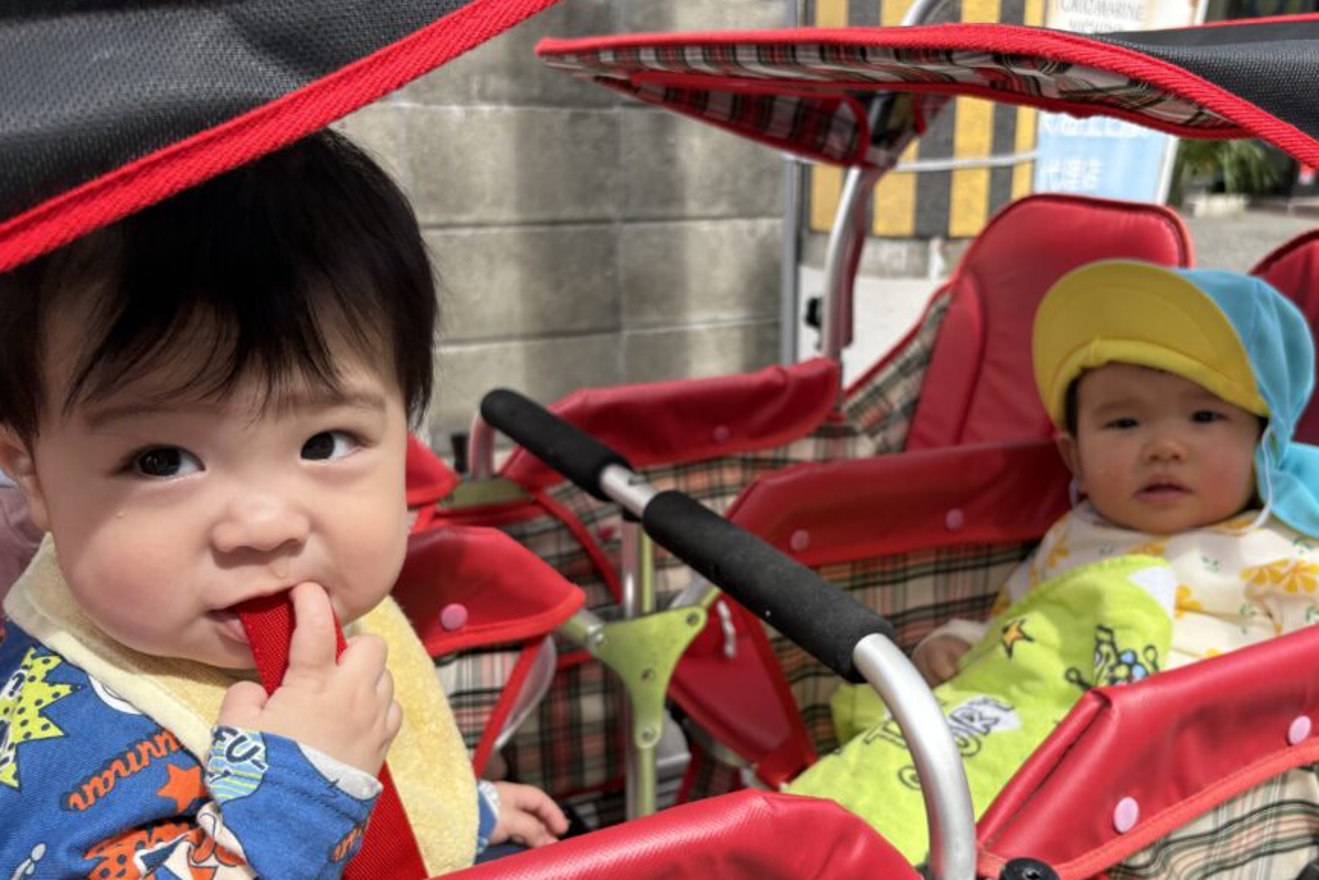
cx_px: 749
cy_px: 526
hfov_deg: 58.5
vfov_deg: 41.0
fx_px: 1173
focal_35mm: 32
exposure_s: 1/1196
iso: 50
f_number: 1.6
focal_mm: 5.96
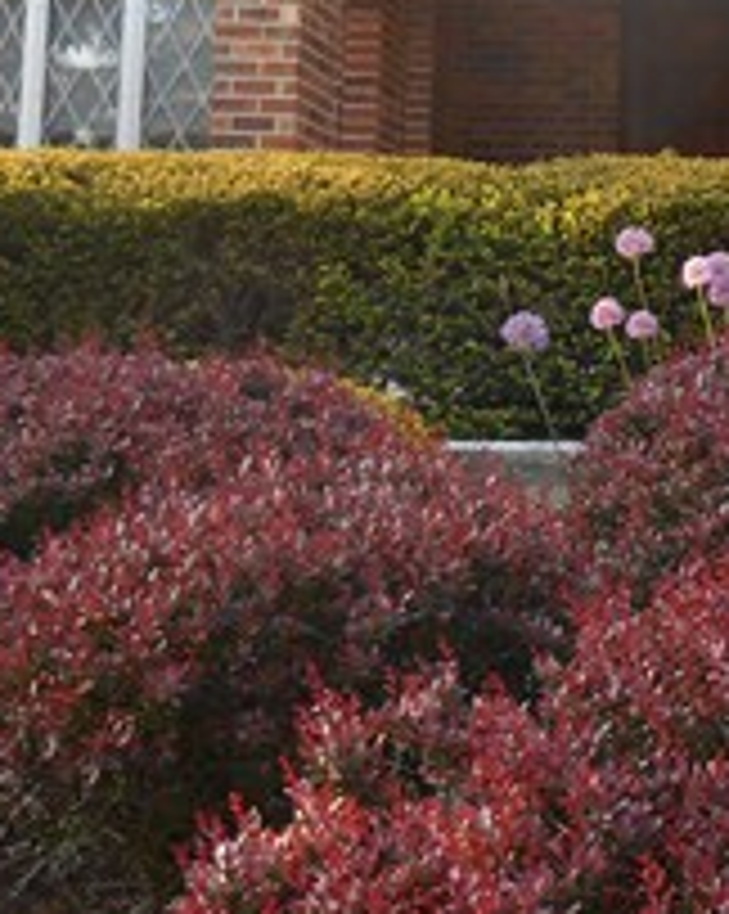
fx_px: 2161
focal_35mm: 80
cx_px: 801
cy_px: 36
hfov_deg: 18.4
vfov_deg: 23.1
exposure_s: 1/60
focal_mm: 4.7
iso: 80
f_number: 3.4
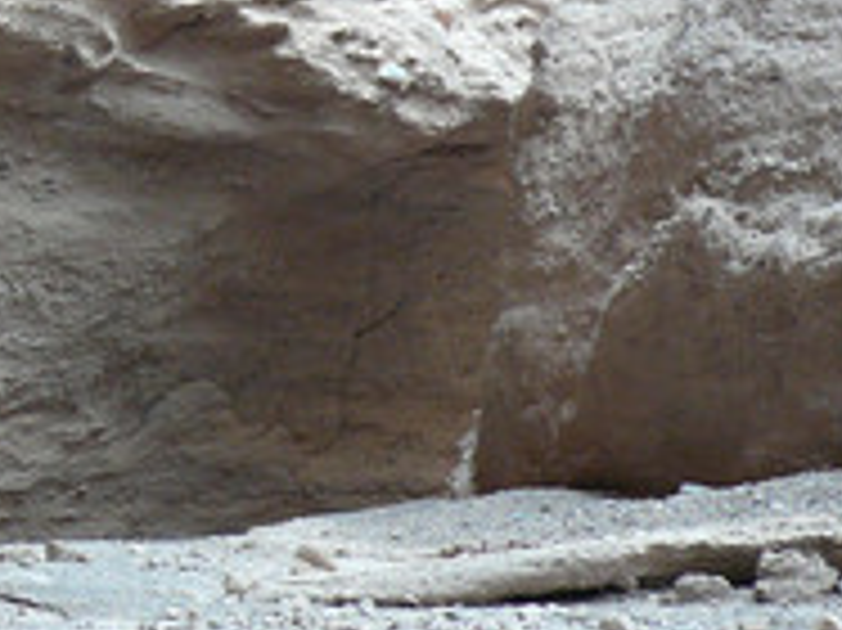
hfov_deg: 18.5
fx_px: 2504
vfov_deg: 14.3
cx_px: -47
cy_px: 148
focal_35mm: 103
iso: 100
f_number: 2.8
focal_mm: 4.6
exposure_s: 1/15
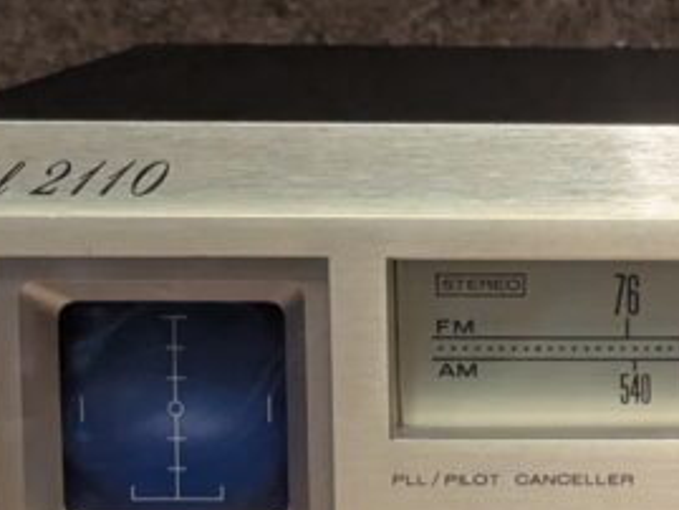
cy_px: 385
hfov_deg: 10.5
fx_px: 3591
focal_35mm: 183
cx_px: 934
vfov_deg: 8.1
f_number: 1.85
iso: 414
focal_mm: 6.81
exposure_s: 1/22.7
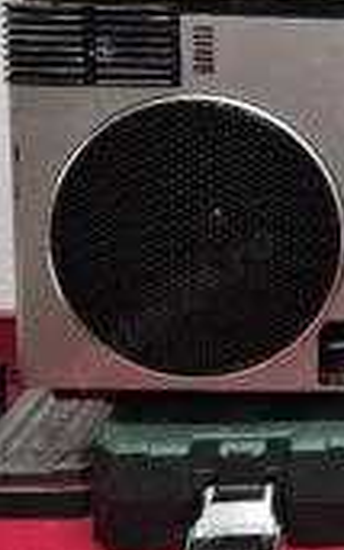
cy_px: 84
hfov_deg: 20.4
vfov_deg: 34.2
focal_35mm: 57
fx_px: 854
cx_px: 469
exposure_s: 1/50
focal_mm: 5.4
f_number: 1.8
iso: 160
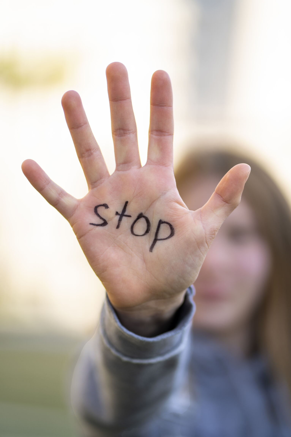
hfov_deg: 16.1
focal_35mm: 85
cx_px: 146
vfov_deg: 23.9
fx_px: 1031
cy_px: 218
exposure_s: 1/500
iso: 100
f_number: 1.8
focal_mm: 85
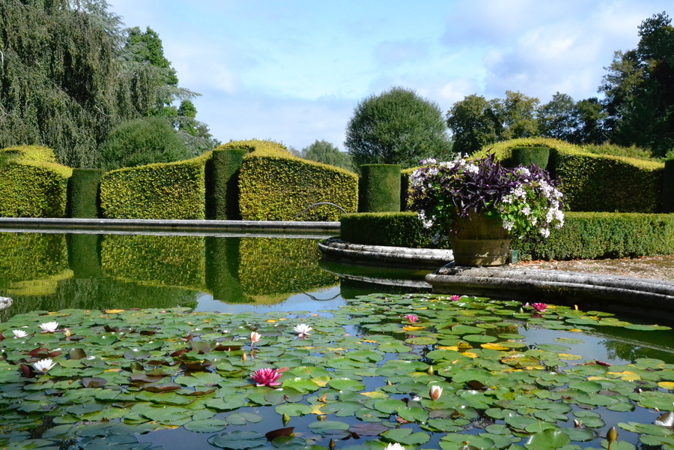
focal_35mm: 33
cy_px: 225
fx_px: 618
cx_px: 337
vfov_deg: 40.0
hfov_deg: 57.2
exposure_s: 1/1000
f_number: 16
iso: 3200
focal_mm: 22
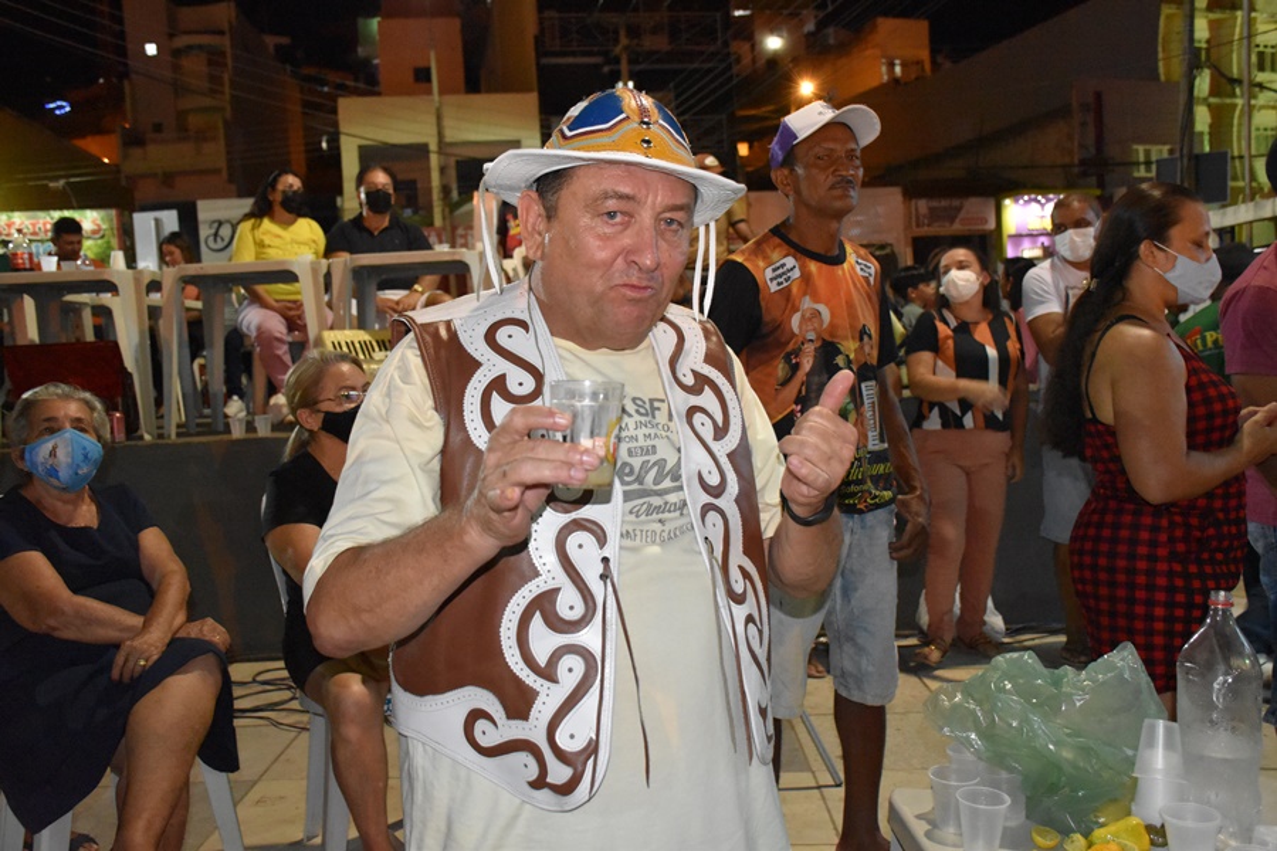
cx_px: 638
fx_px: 1224
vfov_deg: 38.4
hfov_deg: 55.1
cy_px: 426
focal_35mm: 34
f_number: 3.8
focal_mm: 23
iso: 5000
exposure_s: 1/60
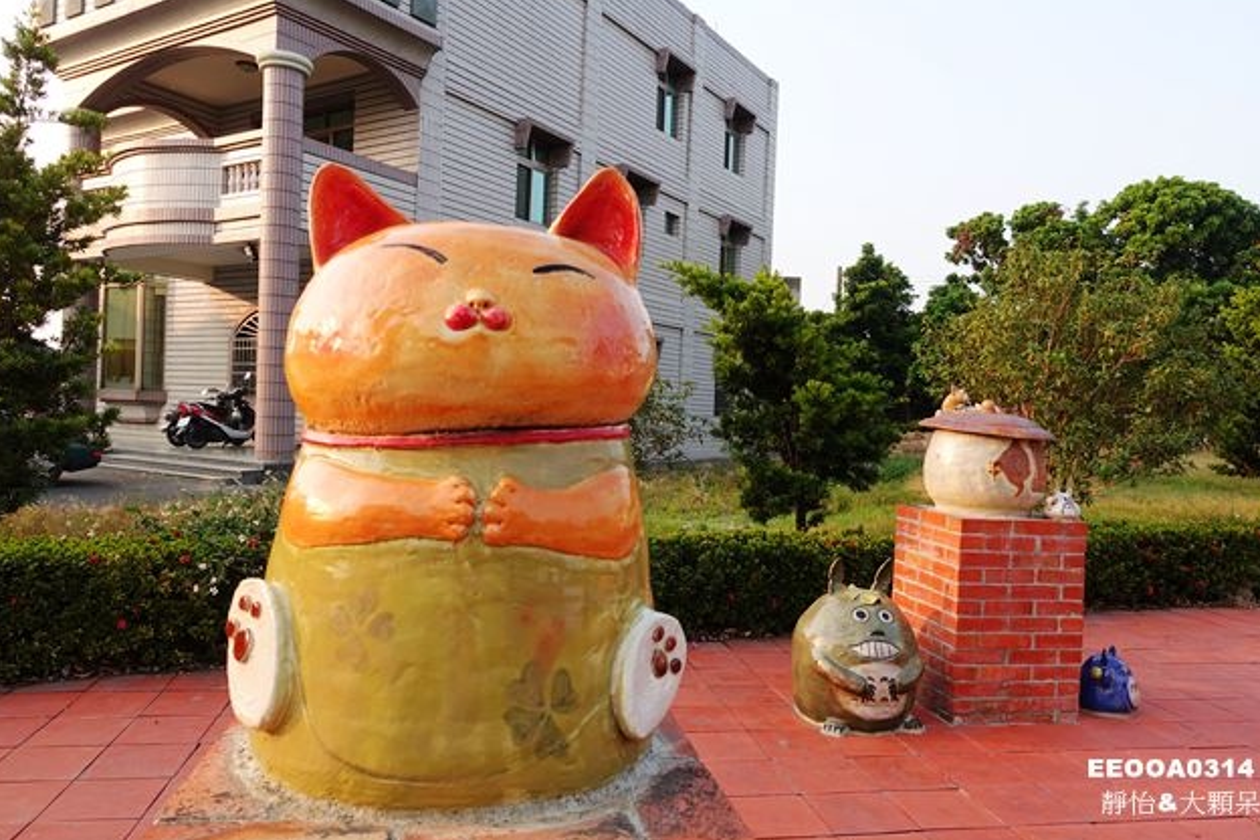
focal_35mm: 25
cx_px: 640
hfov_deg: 71.5
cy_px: 419
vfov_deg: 51.3
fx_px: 875
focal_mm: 8.8
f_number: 4
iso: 125
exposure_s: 1/200
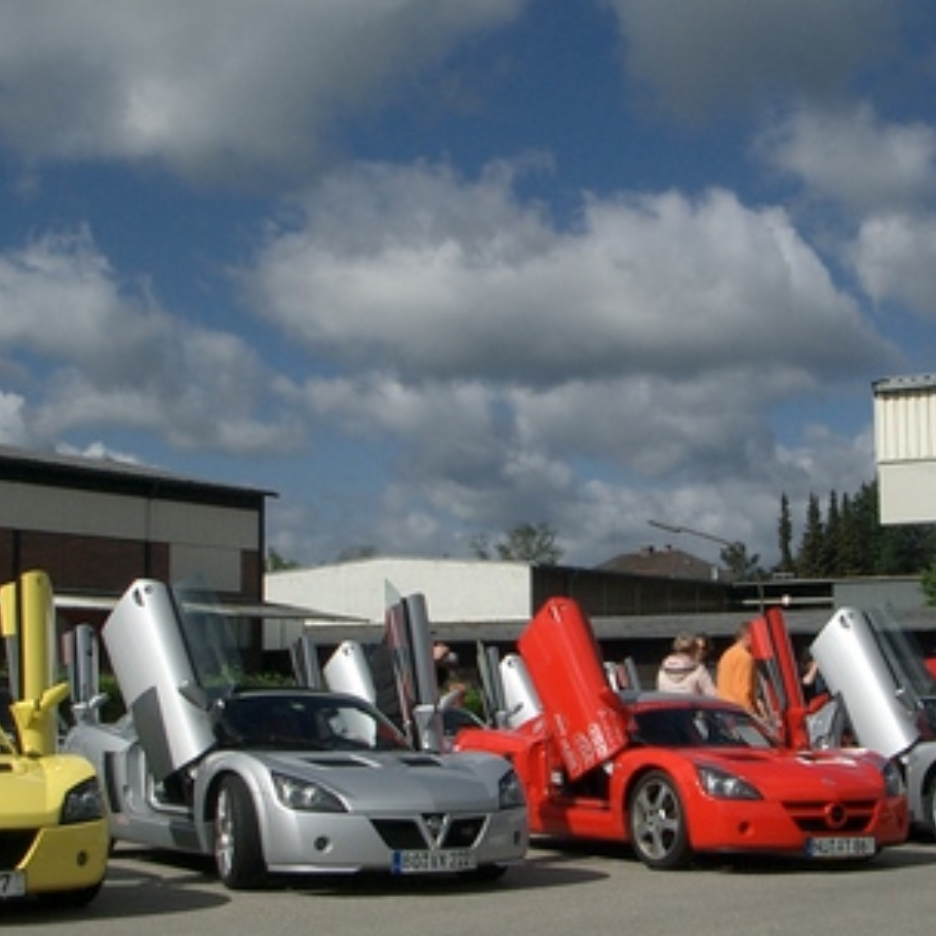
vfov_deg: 28.1
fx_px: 1866
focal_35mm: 61
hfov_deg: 28.2
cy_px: 434
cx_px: 490
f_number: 4.3
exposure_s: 1/1000
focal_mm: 5.8
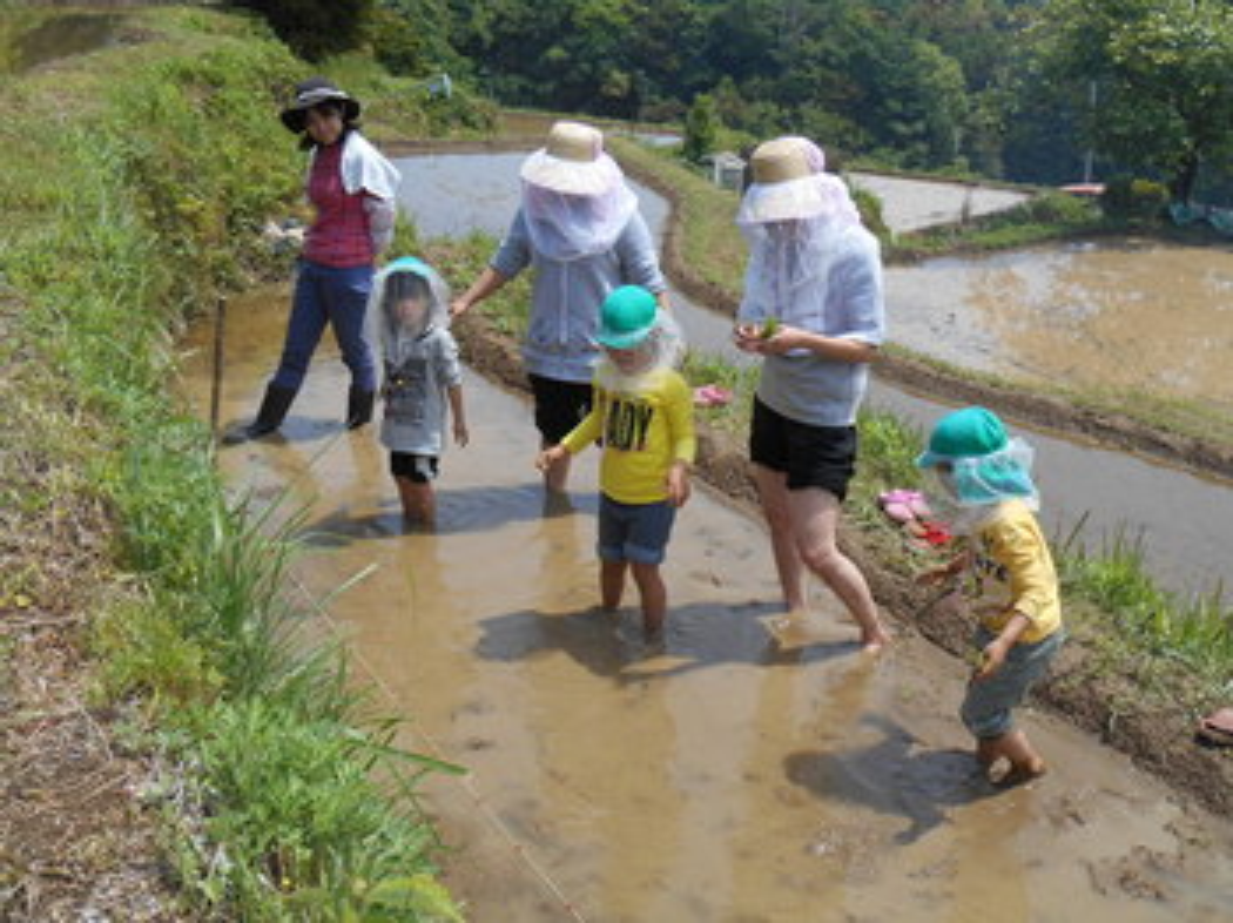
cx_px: 616
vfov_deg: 35.1
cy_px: 462
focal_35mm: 41
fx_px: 1459
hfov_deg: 45.8
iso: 80
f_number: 3.9
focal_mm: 7.2
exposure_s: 1/640
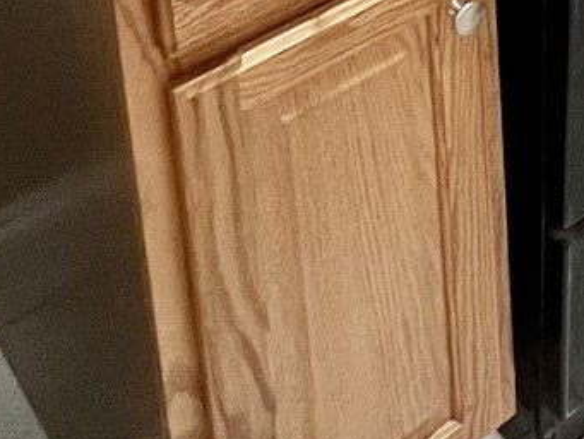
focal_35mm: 78
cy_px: -607
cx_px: 911
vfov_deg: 13.7
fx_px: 1316
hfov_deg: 20.7
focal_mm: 1.57
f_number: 1.8
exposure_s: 1/60
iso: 200
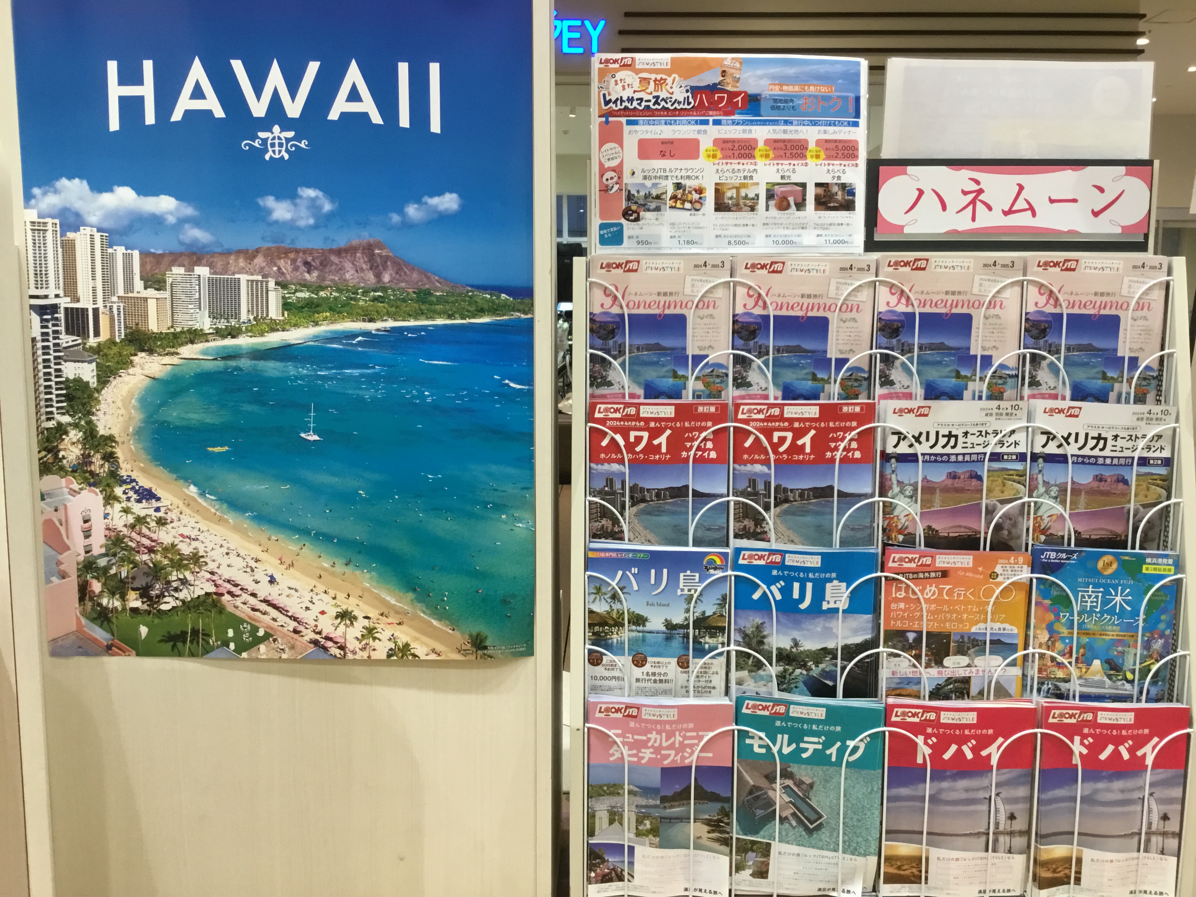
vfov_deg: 45.4
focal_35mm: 31
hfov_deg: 58.4
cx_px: 598
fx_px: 1071
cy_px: 448
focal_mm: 3.3
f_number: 2.4
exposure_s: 1/30
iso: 50
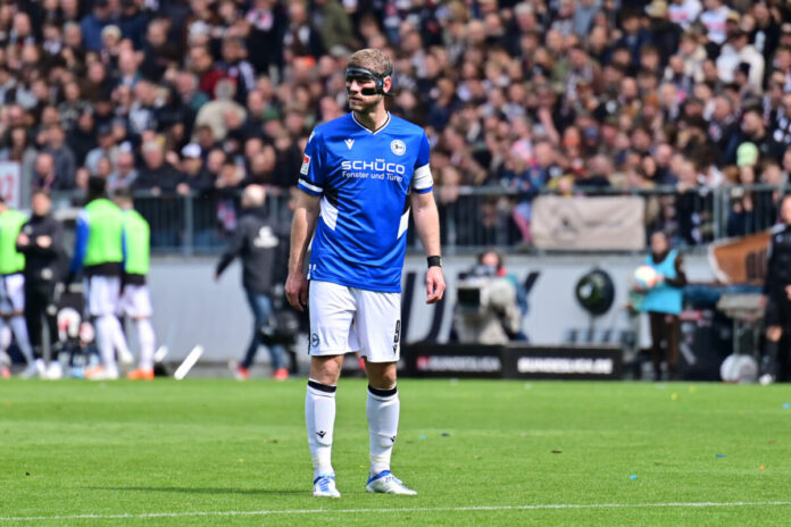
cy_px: 264
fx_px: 6152
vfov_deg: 4.9
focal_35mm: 280
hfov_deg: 7.4
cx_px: 396
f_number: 4
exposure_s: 1/2000
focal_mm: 280
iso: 320
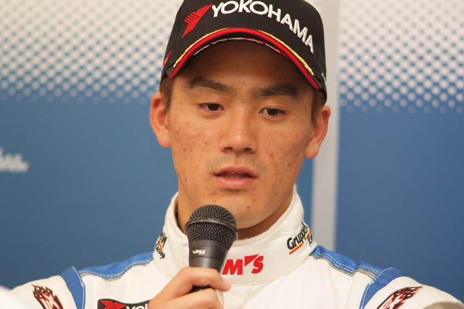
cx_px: 232
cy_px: 154
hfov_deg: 7.6
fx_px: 3480
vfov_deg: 5.1
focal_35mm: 270
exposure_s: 1/125
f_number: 2.8
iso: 400
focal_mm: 180
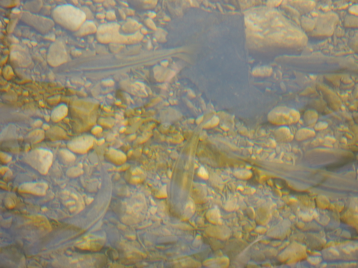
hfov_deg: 2.0
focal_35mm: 1000
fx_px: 10342
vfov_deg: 1.5
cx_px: 179
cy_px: 134
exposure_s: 1/160
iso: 400
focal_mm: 180
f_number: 5.9
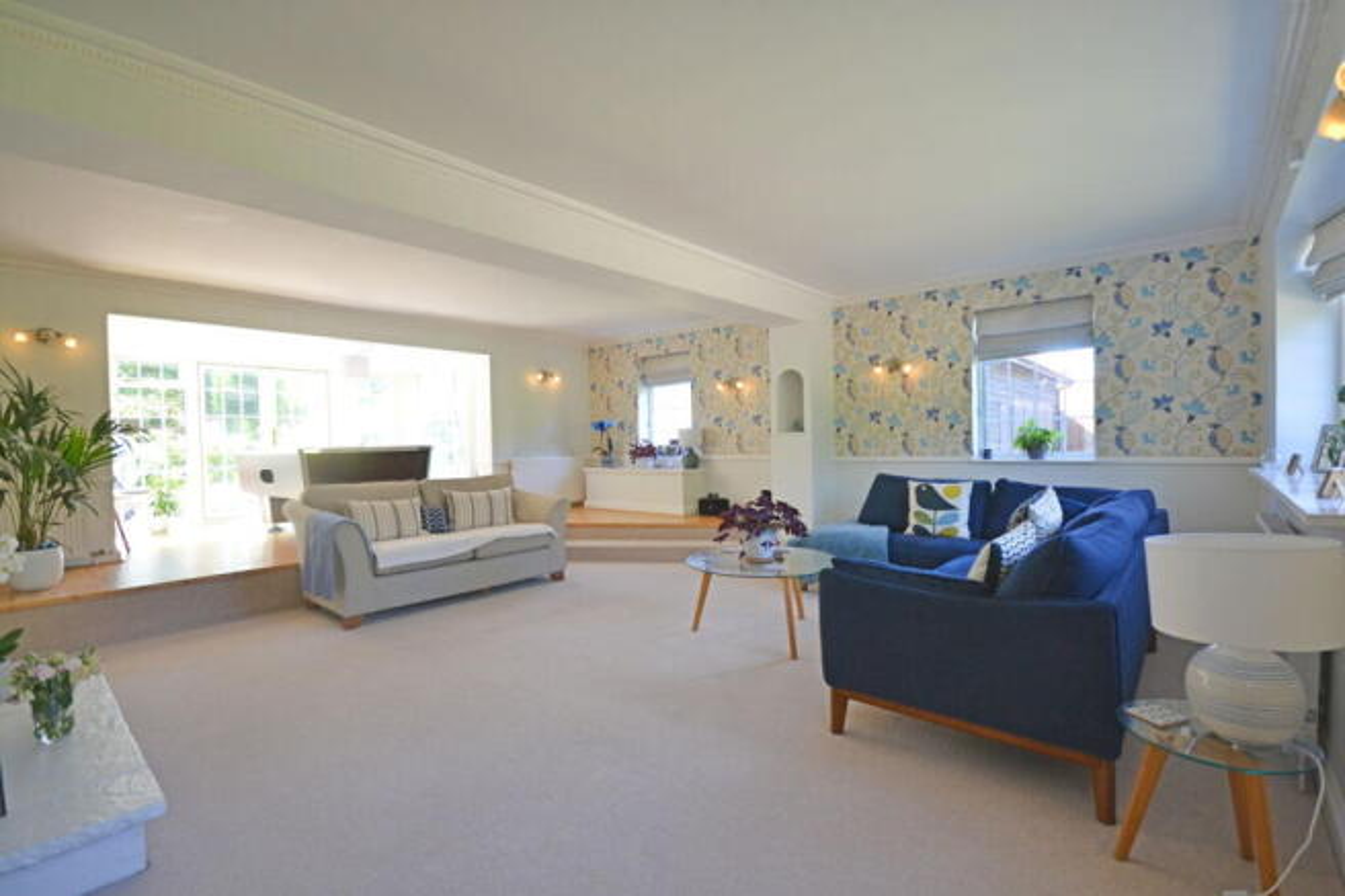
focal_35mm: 15
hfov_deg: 100.4
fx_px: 560
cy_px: 448
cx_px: 672
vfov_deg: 77.3
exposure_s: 1/125
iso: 800
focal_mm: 10
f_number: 4
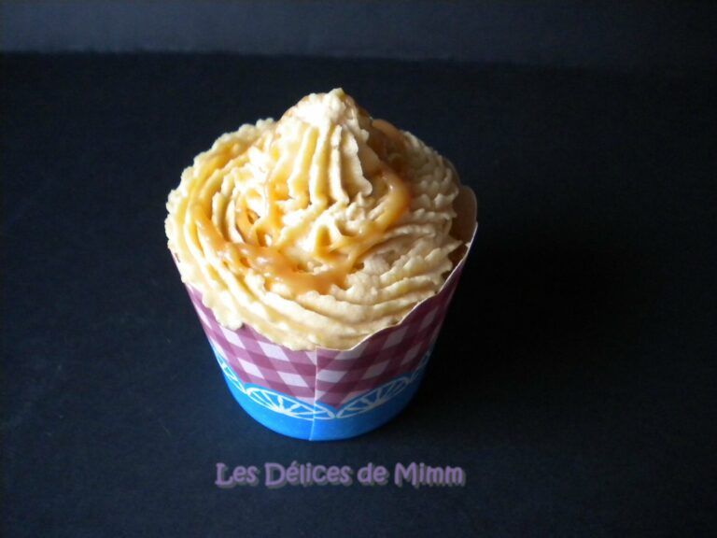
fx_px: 725
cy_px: 269
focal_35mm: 35
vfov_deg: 40.7
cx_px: 358
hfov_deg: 52.6
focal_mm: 6.3
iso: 400
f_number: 3.1
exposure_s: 1/64.3
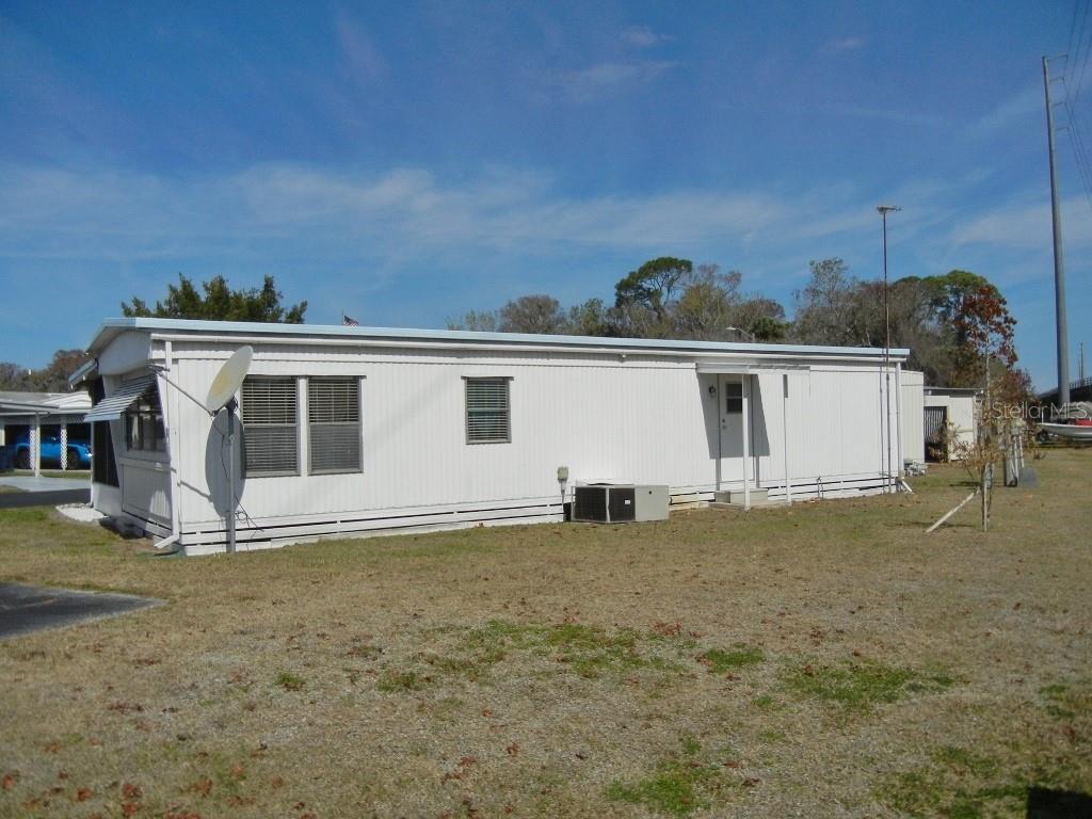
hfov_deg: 60.0
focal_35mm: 30
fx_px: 946
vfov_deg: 46.8
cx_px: 546
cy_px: 410
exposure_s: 1/1479
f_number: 7
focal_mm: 5.4
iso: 160
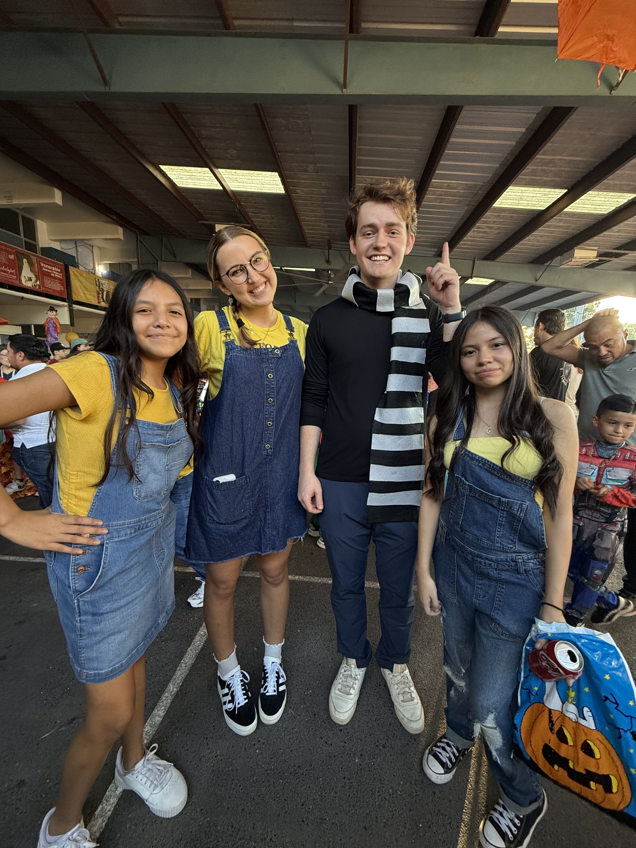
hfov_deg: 85.7
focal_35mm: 14
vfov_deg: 102.1
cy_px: 424
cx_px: 318
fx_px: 343
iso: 250
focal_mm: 2.22
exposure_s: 1/99
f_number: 2.2
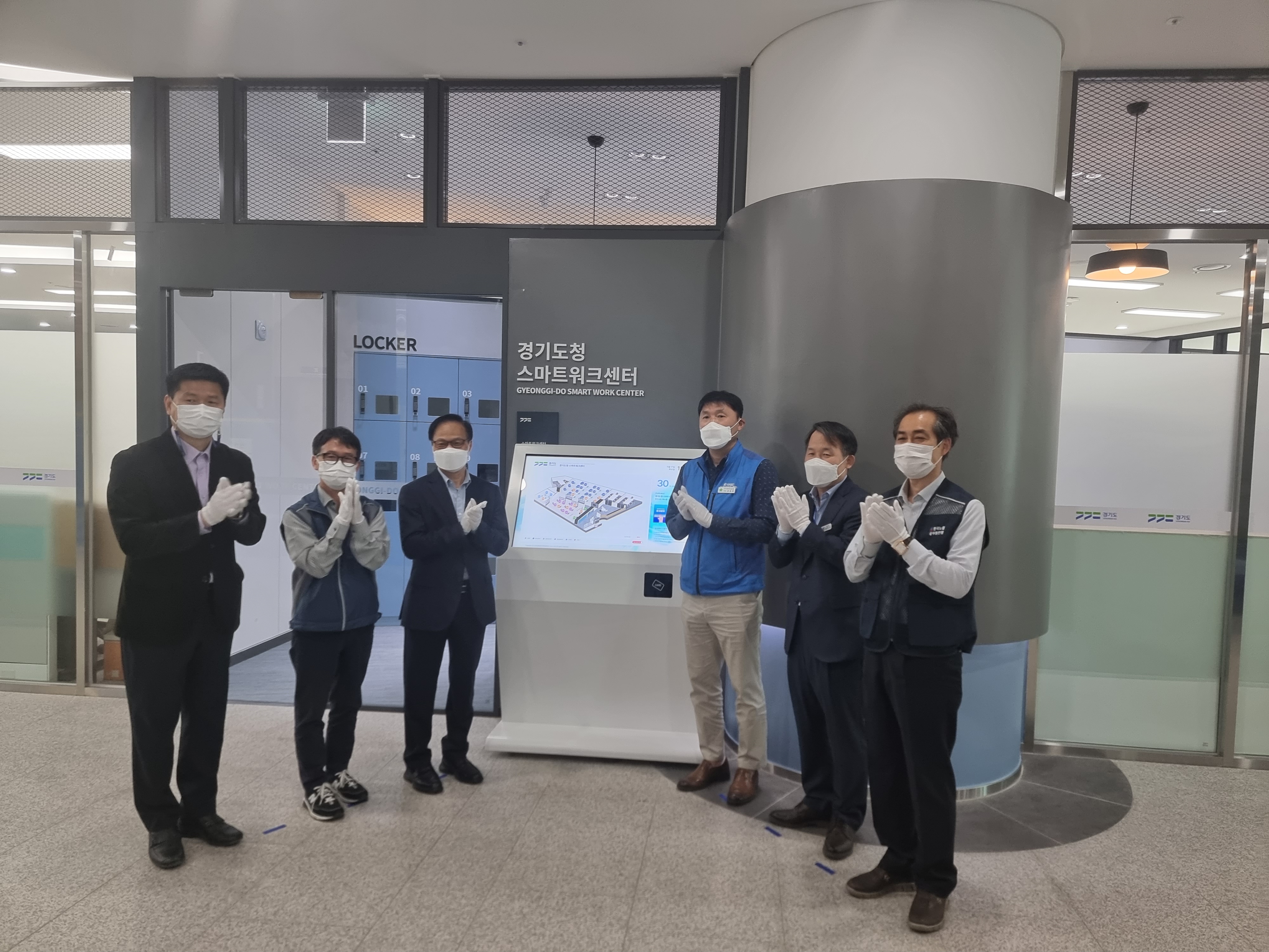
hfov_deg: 71.6
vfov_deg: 56.8
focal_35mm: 24
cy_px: 476
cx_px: 634
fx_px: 880
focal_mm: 6.7
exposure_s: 1/120
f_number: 1.8
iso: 250
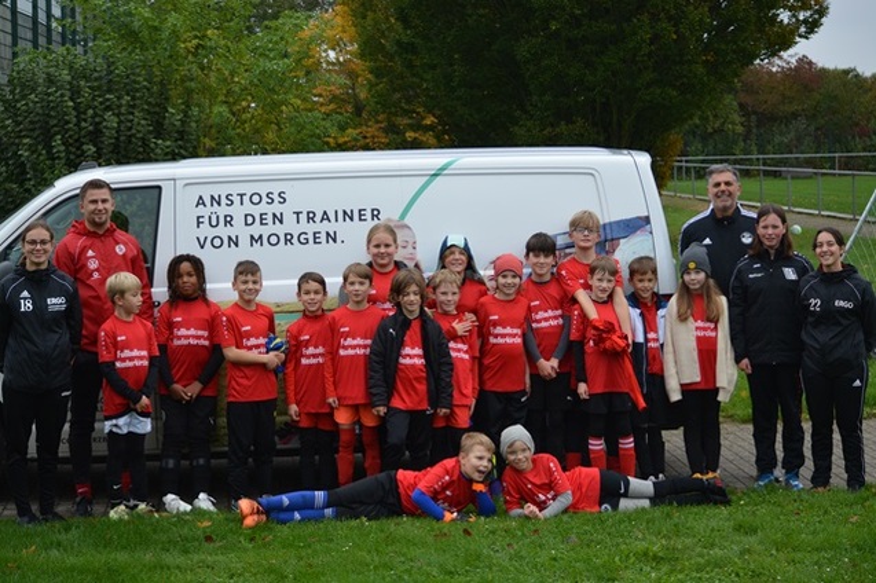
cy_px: 292
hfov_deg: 24.6
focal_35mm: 82
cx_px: 438
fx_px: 2006
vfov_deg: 16.5
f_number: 4.5
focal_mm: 55
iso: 560
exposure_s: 1/1000
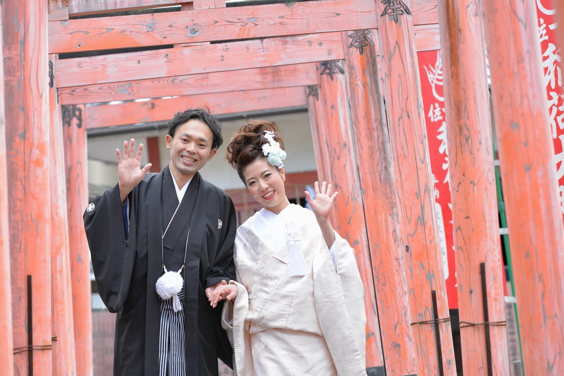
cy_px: 192
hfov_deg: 14.6
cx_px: 260
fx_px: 2194
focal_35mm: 140
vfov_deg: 9.8
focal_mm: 125
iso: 1000
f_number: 4
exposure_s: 1/500
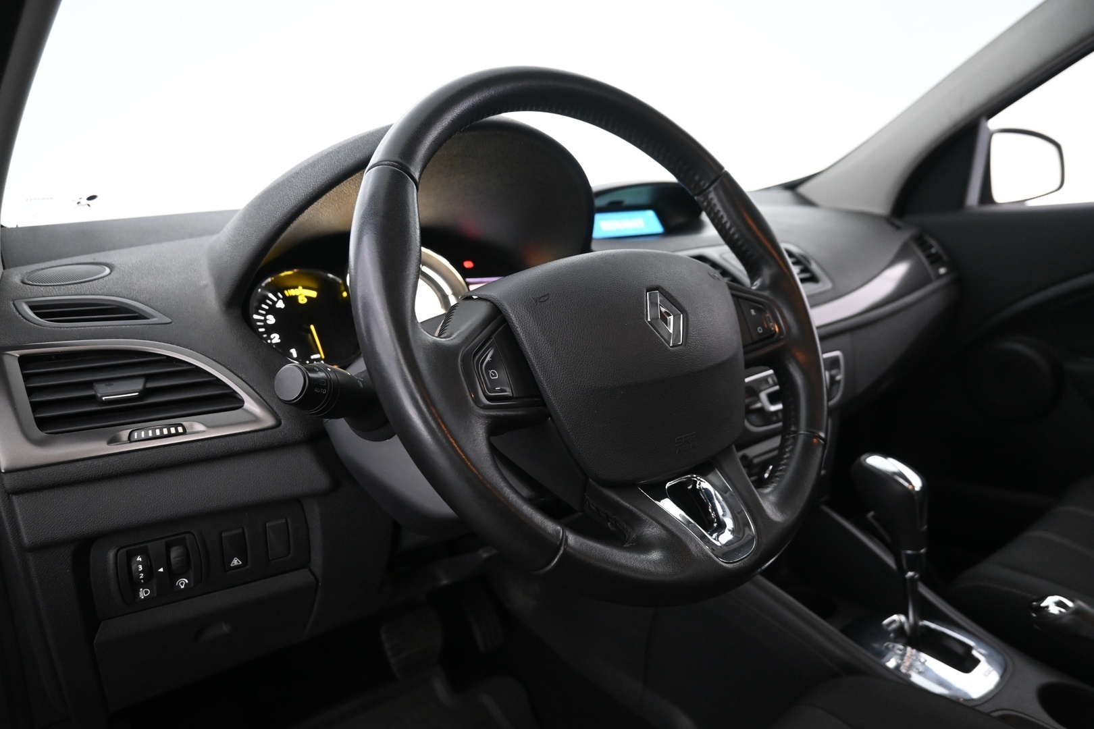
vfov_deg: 53.1
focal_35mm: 24
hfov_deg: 73.7
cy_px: 364
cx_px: 547
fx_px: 729
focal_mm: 16
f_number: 3.5
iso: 1800
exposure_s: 1/25
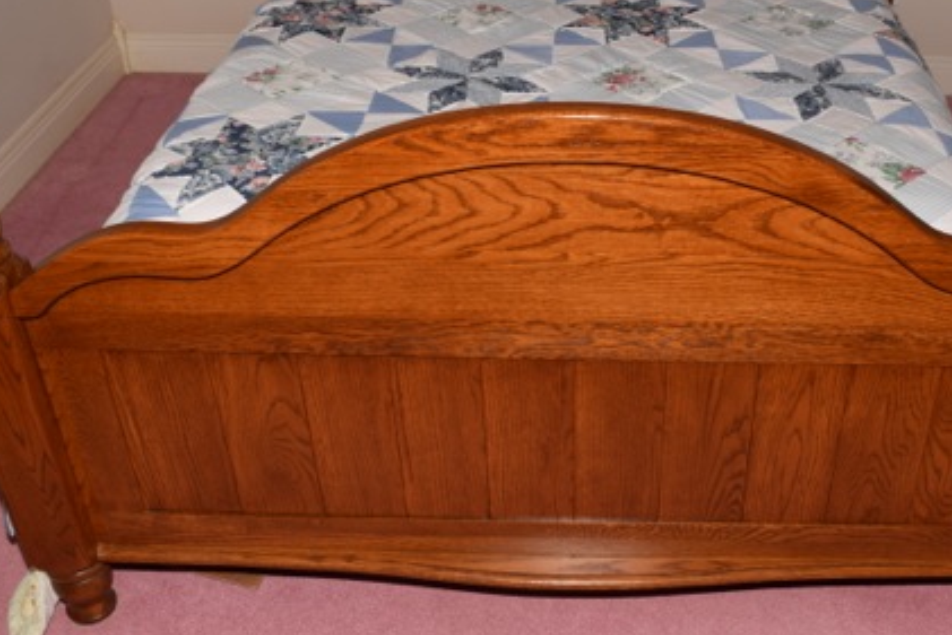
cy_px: 322
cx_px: 581
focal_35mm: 41
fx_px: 1085
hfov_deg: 47.1
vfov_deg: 32.7
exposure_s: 1/100
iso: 100
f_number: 5.6
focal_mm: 18
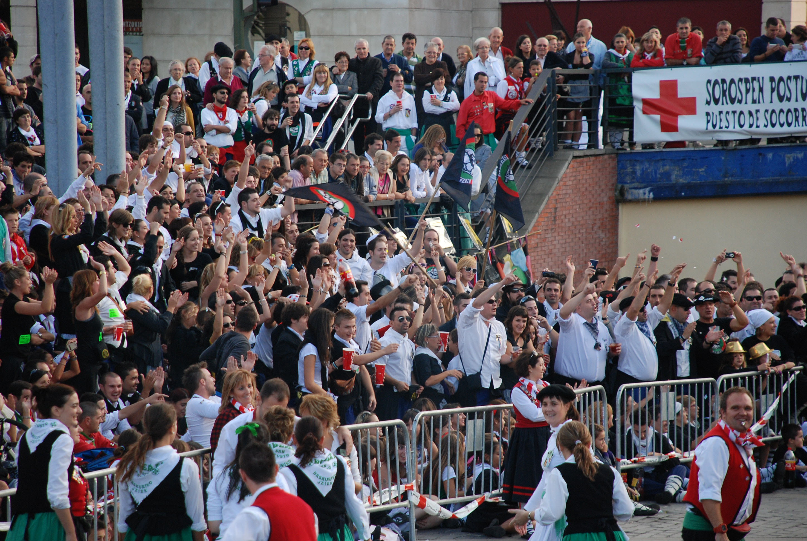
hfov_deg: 10.1
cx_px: 404
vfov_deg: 6.8
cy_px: 270
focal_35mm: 202
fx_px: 4549
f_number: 5.6
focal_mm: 135
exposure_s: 1/200
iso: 400
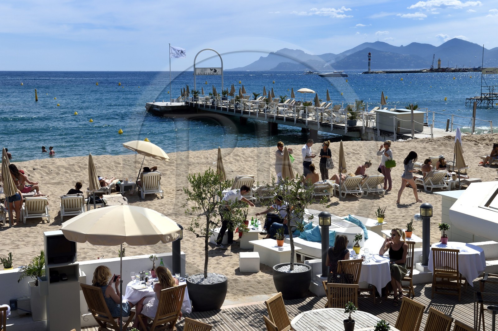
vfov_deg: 26.9
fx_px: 691
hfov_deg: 39.6
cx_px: 249
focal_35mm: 50
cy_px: 166
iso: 200
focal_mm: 50
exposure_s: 1/320
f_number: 14
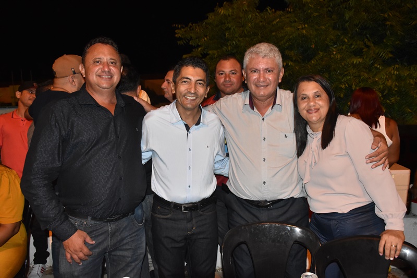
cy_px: 139
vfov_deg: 47.9
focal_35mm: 27
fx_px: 313
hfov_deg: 67.4
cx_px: 208
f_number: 5.6
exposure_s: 1/100
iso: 2500
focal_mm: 18
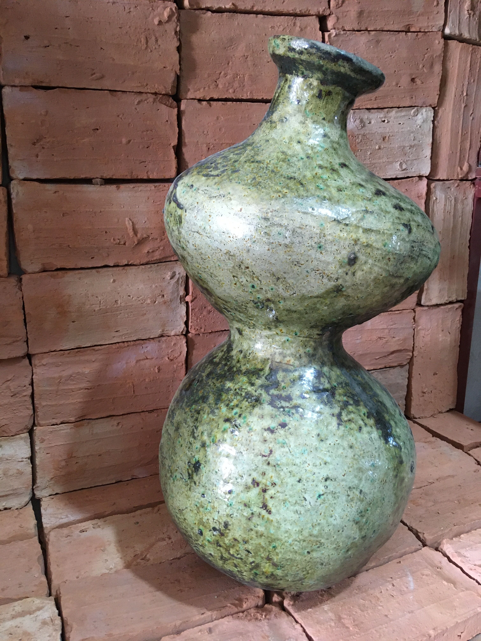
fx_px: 537
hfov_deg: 48.2
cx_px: 240
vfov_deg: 61.7
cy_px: 320
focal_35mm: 29
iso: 250
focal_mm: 4.15
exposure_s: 1/33
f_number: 2.2
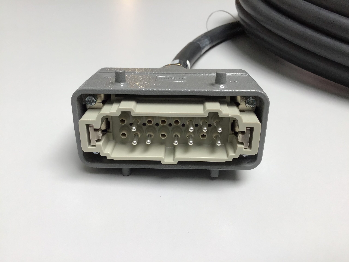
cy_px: 131
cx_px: 174
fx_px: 313
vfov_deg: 45.4
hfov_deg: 58.4
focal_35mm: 31
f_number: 2.4
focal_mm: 3.3
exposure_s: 1/100
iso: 40
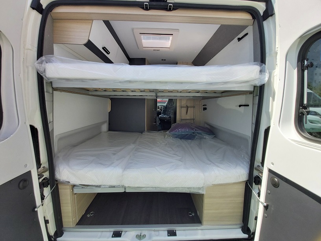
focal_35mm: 12
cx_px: 160
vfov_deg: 94.5
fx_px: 111
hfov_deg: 110.5
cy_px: 120
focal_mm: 1.42
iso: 40
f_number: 2.2
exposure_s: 1/712
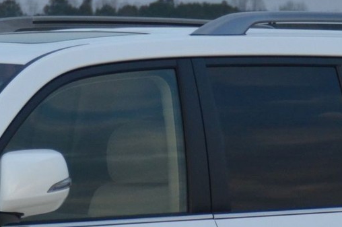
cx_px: -11
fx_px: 4548
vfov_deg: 2.9
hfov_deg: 4.3
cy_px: 257
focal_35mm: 479
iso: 720
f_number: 5
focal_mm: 65
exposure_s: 1/1000
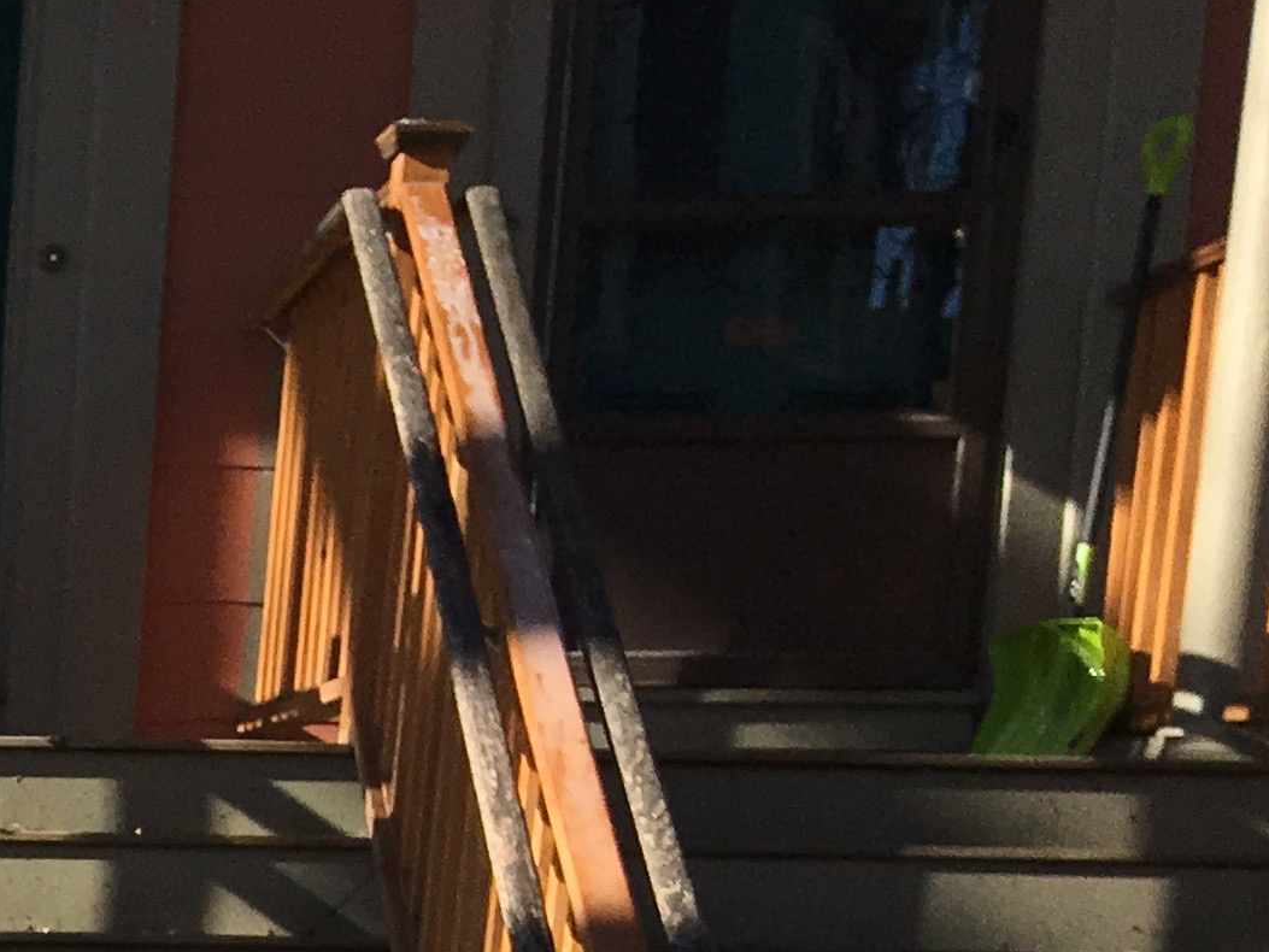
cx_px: -1082
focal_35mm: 111
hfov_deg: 15.1
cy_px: 1734
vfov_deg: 12.2
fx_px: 4070
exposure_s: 1/1099
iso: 25
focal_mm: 4.15
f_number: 2.2
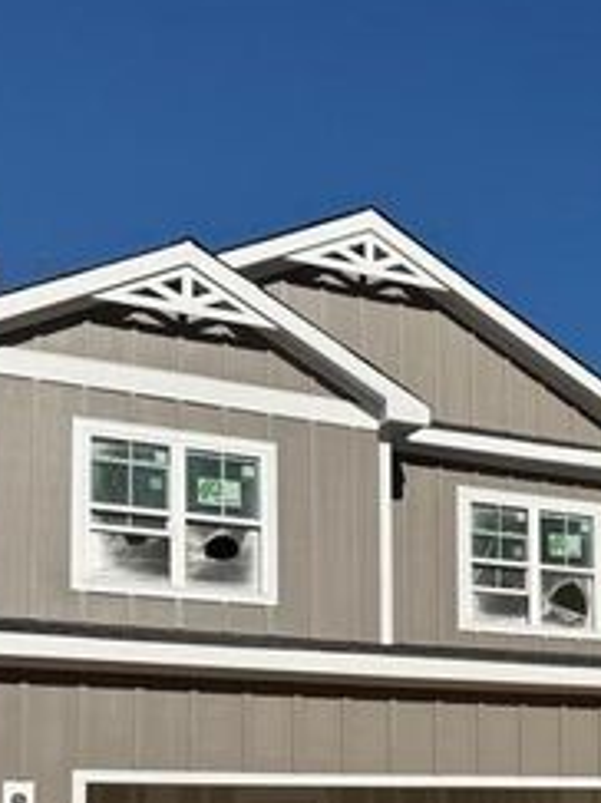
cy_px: 739
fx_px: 1529
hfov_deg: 21.1
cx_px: 670
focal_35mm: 66
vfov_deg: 28.2
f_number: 1.78
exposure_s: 1/11905
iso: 80
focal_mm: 6.76
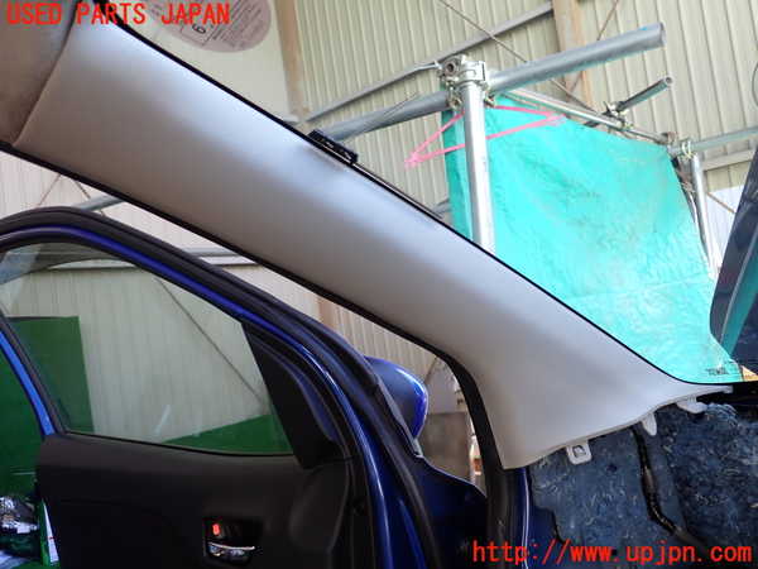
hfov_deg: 60.0
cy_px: 284
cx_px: 379
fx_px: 657
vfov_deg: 46.8
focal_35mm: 30
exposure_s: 1/125
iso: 125
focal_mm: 5.4
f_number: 2.3
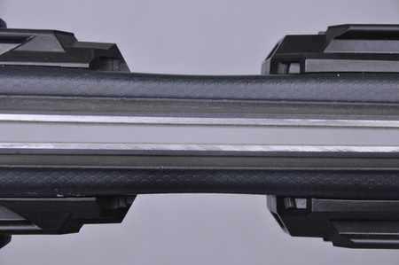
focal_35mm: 158
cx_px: 200
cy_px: 132
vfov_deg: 8.7
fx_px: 1744
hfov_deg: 13.1
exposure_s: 1/125
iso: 3200
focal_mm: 105
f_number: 9.5
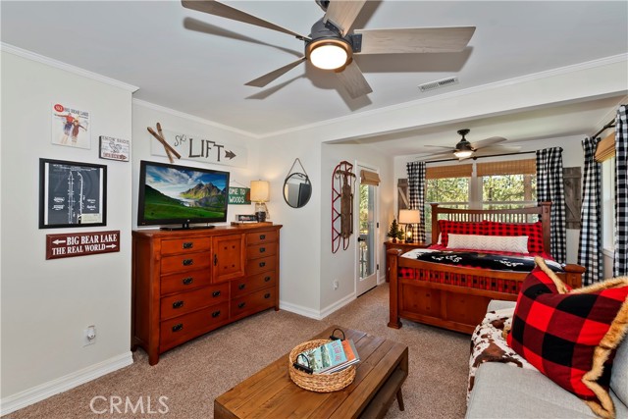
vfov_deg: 77.4
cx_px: 314
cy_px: 210
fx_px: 262
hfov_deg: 100.4
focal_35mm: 15
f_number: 8
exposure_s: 1/30
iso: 400
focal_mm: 10
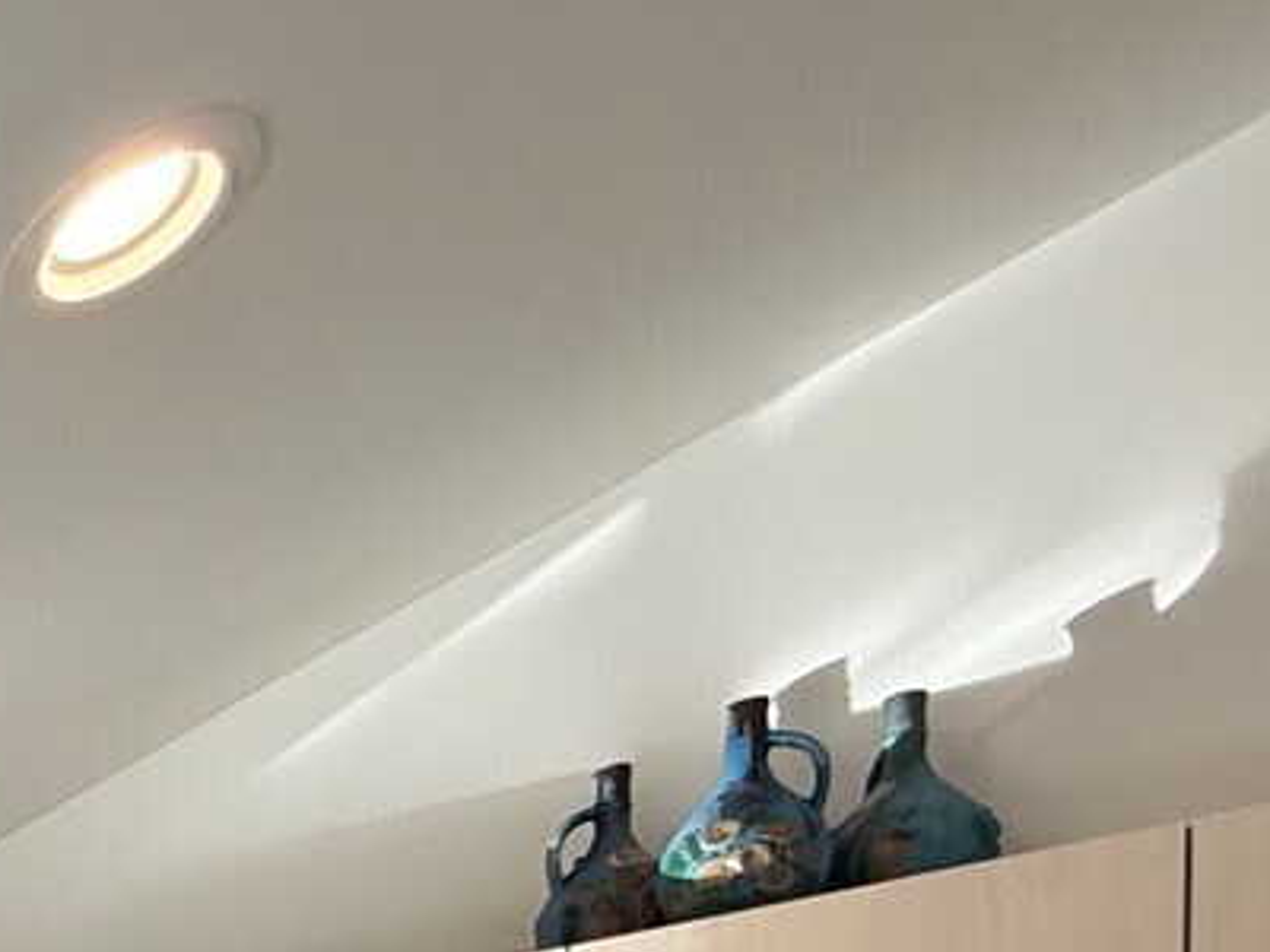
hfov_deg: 19.8
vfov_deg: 19.7
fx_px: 2055
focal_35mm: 56
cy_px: 1691
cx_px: -1213
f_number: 2.2
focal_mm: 2.22
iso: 125
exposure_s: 1/120
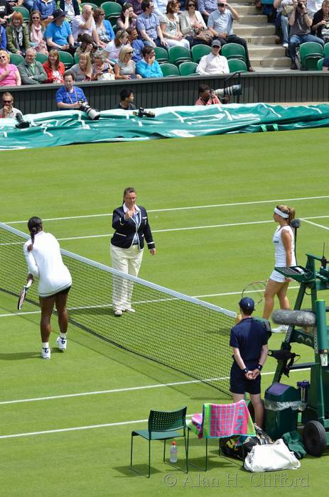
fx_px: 3411
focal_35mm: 248
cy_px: 248
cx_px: 164
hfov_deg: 5.5
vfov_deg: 8.3
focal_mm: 165
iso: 100
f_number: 5
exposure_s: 1/500
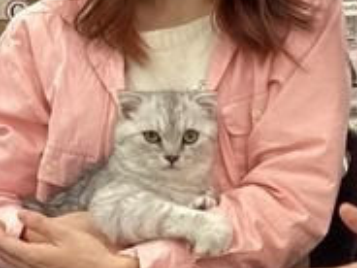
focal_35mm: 101
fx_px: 1042
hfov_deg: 18.8
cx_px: 380
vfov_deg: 14.6
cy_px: 95
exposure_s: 1/50
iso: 160
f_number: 2.4
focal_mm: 3.3
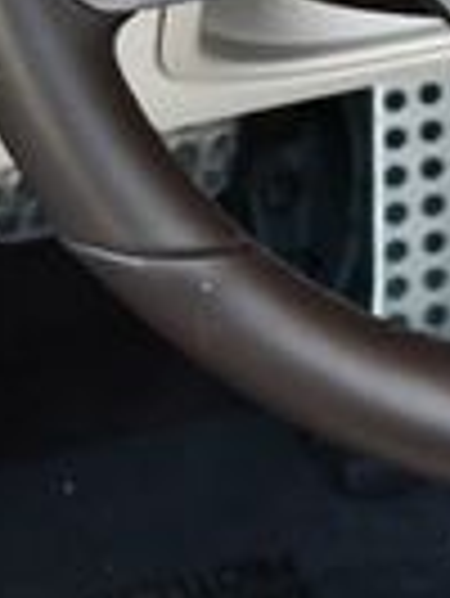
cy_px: -234
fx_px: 3530
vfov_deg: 9.5
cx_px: 832
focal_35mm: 204
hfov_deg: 7.1
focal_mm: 22
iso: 500
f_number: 3.8
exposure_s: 1/250
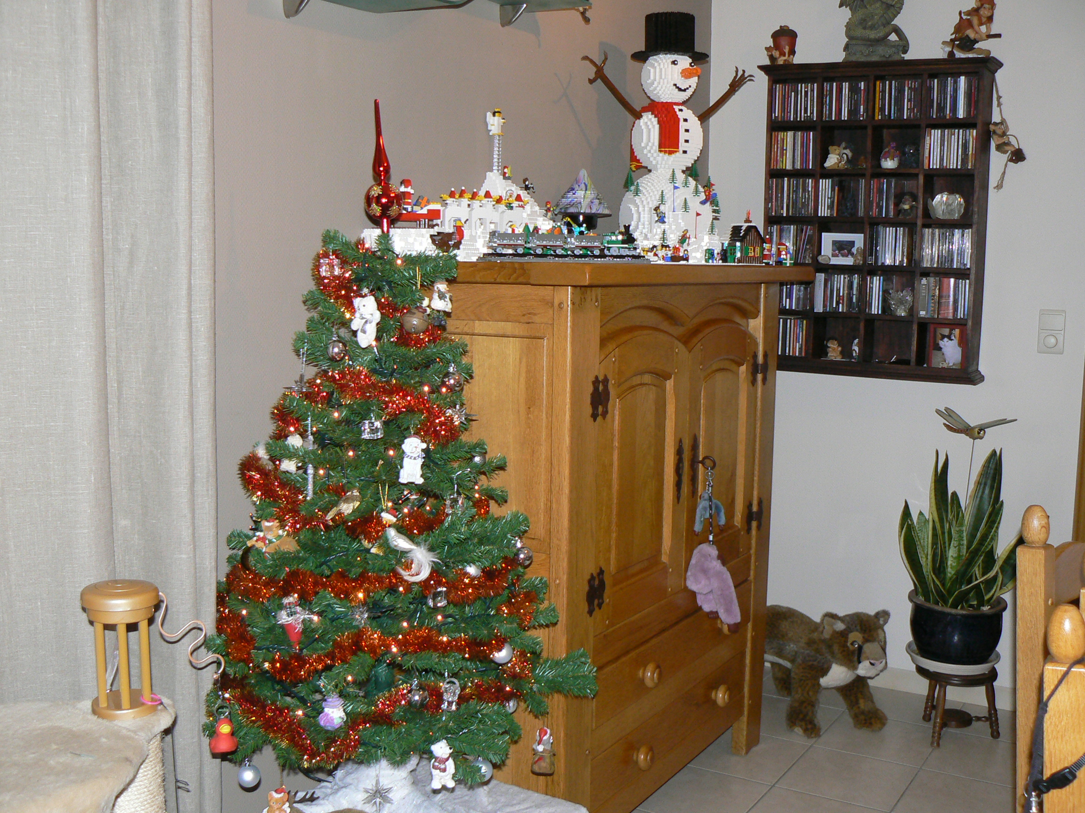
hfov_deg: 50.1
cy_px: 406
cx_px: 542
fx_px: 1160
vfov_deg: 38.7
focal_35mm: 37
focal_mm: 6
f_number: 2.8
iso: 125
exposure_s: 1/30
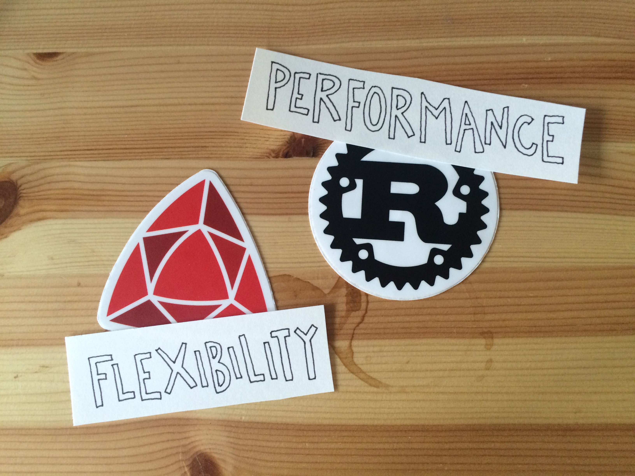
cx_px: 318
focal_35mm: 29
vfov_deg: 48.2
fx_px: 532
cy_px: 238
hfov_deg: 61.7
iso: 200
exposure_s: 1/30
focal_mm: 4.15
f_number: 2.2
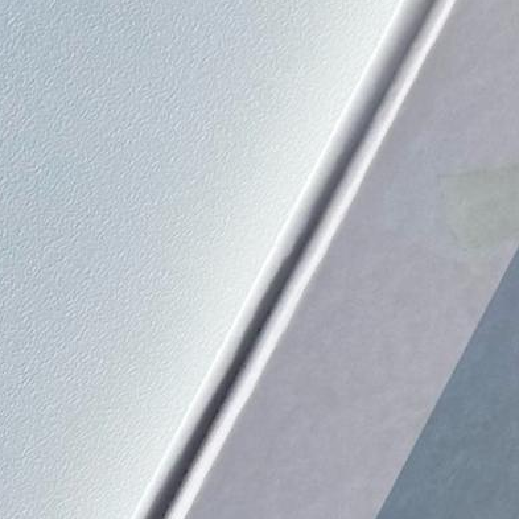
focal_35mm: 216
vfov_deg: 7.9
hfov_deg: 8.0
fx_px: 3664
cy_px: 786
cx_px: 728
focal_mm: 6.86
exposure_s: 1/121
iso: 50
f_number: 1.78
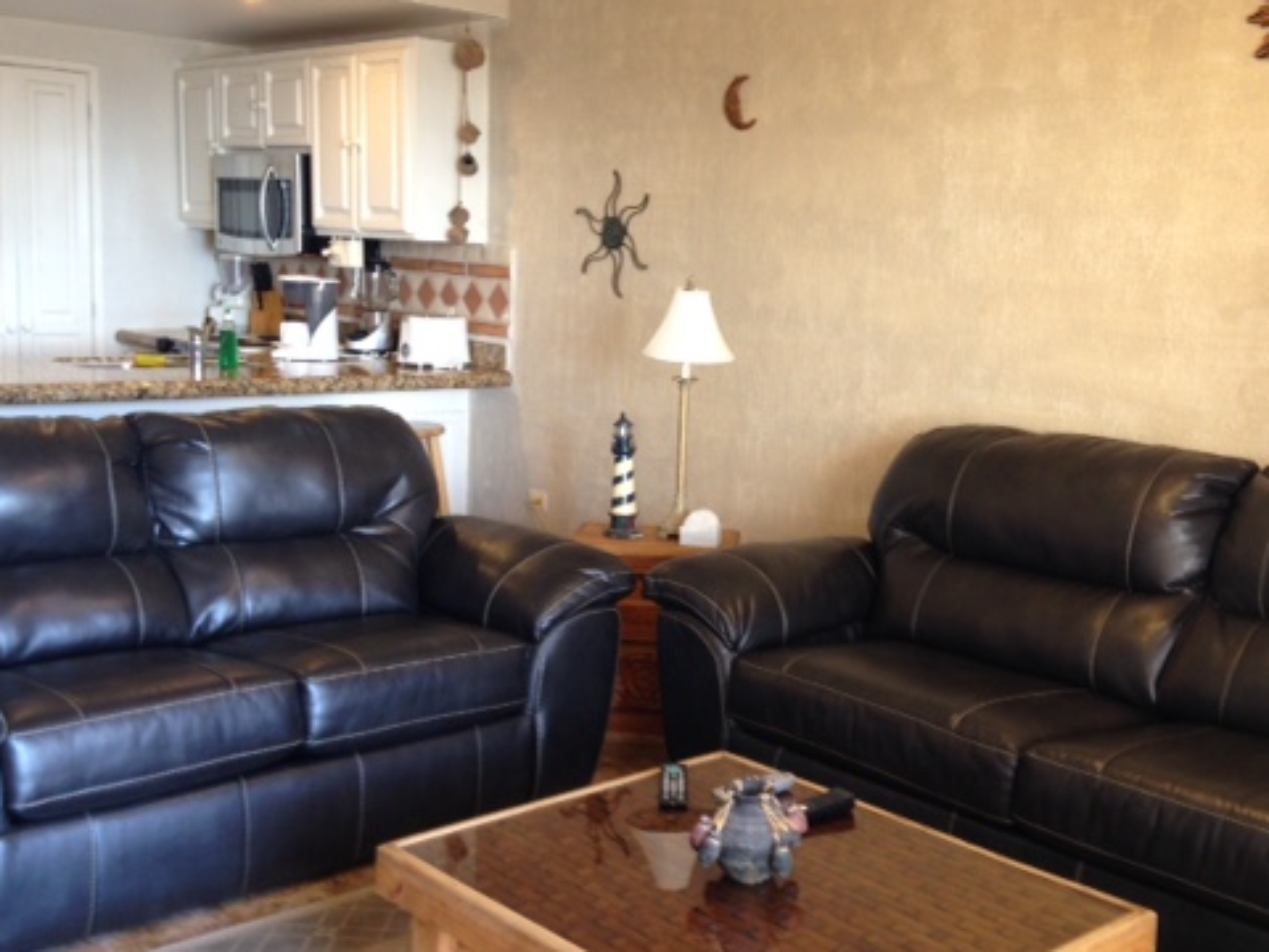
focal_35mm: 44
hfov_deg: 42.8
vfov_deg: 32.9
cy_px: 473
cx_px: 740
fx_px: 1613
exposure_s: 1/20
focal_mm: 4.12
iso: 64
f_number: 2.4
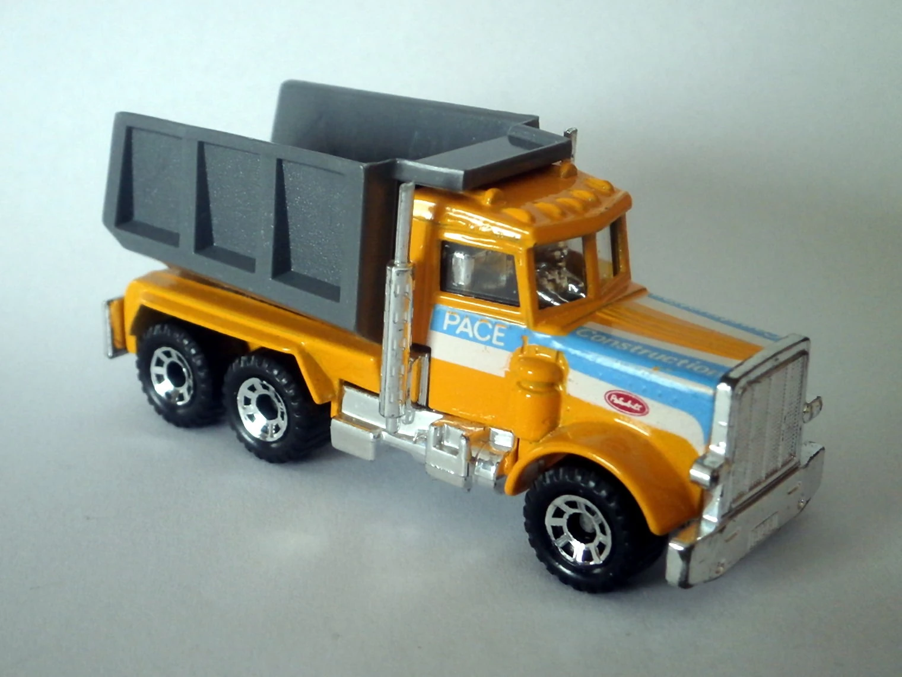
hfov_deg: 40.4
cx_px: 451
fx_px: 1225
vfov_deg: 30.9
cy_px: 338
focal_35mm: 47
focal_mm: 8.3
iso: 250
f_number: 3.4
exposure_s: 1/40
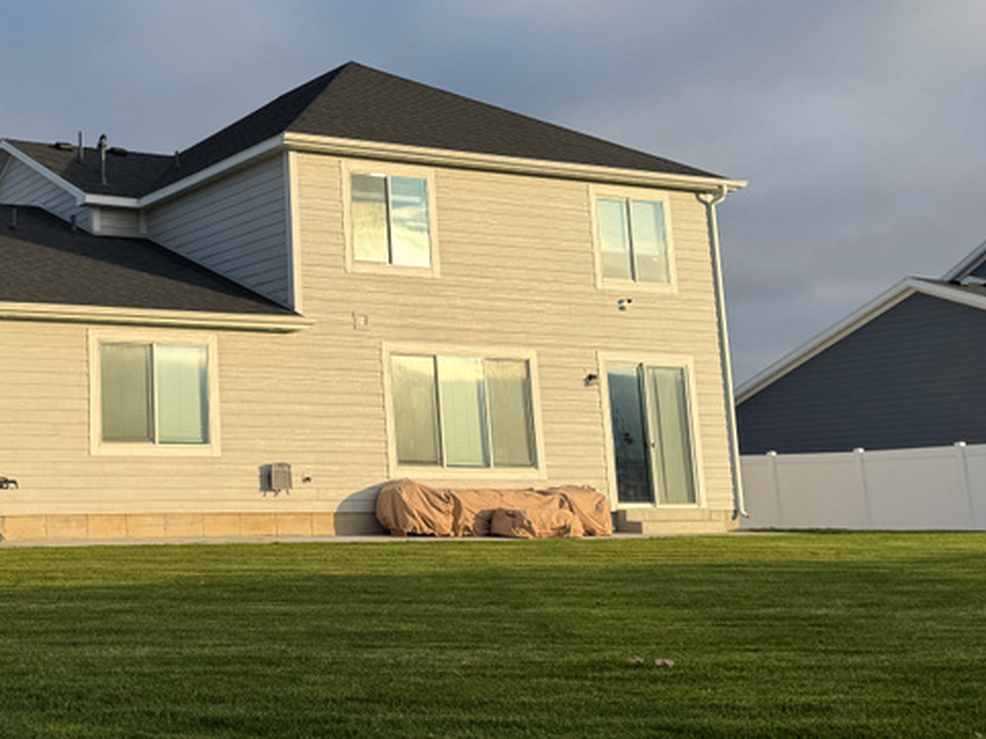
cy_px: 248
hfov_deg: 35.0
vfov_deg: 28.4
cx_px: 74
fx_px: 1452
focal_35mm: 51
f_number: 1.78
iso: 80
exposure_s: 1/3096
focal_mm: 6.76
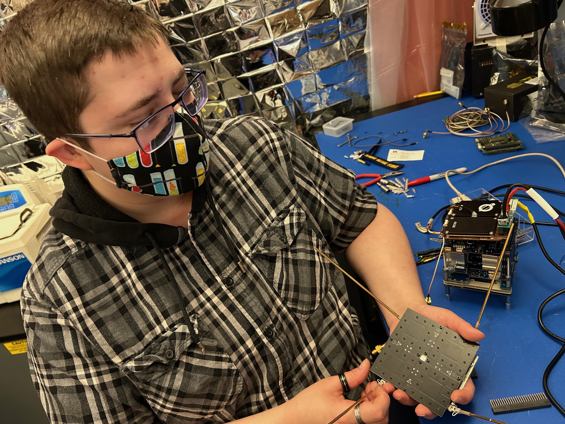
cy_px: 212
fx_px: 424
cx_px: 282
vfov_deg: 53.1
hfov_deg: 67.3
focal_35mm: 26
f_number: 1.5
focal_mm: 5.7
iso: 500
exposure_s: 1/34
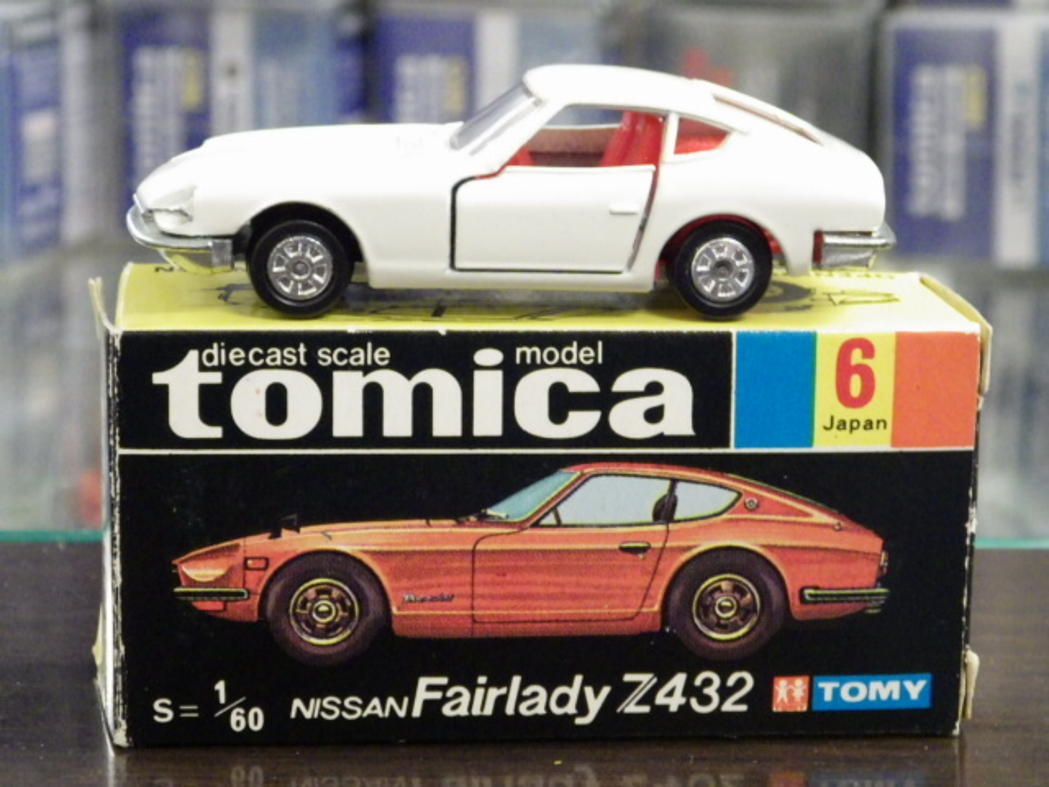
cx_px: 524
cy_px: 394
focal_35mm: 103
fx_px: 3121
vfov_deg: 14.4
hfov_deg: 19.1
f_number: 4.6
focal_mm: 18.4
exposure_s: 1/30
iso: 1600
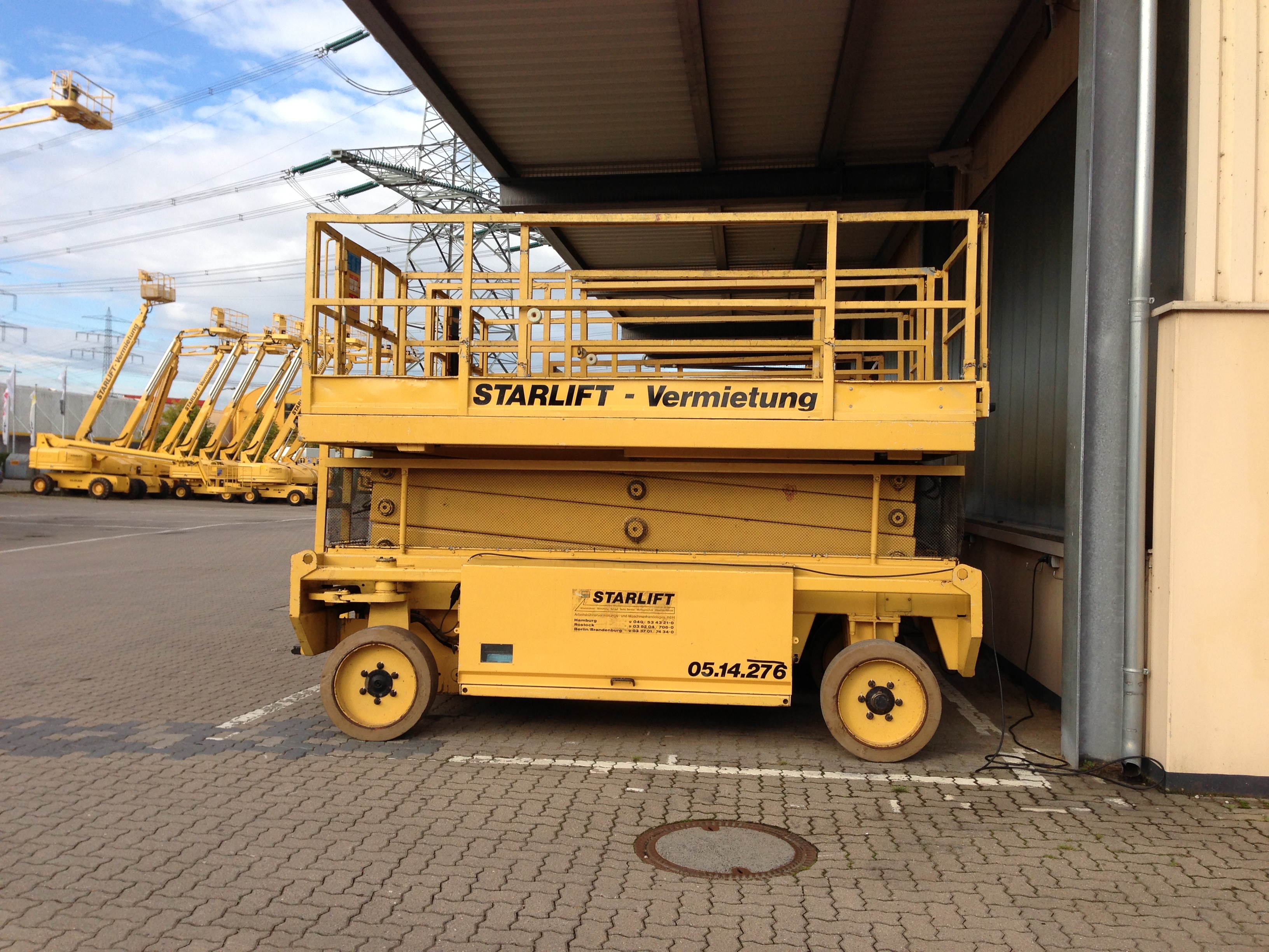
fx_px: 1210
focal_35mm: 33
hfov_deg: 55.4
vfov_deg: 42.9
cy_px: 476
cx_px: 634
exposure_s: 1/821
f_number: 2.4
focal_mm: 4.13
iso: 50
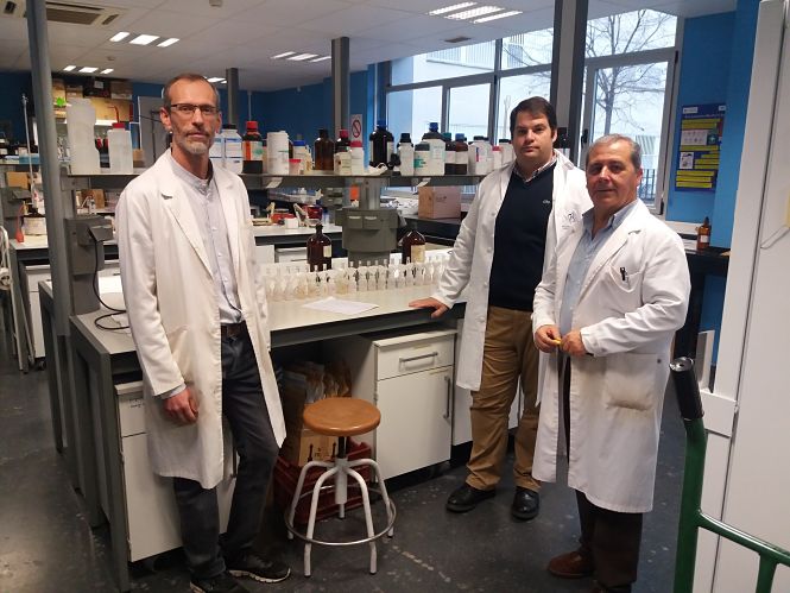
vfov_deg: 49.8
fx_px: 639
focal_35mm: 28
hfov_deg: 63.4
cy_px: 296
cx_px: 395
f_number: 1.9
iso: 160
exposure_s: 1/25
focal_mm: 3.7
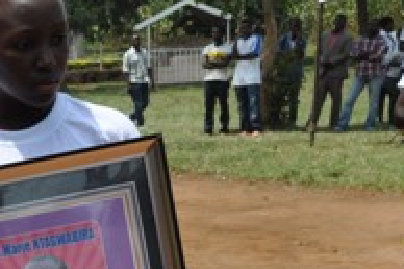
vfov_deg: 7.6
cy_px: 394
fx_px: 1985
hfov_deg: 11.1
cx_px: -220
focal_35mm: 177
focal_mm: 32
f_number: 13
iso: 500
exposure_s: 1/640
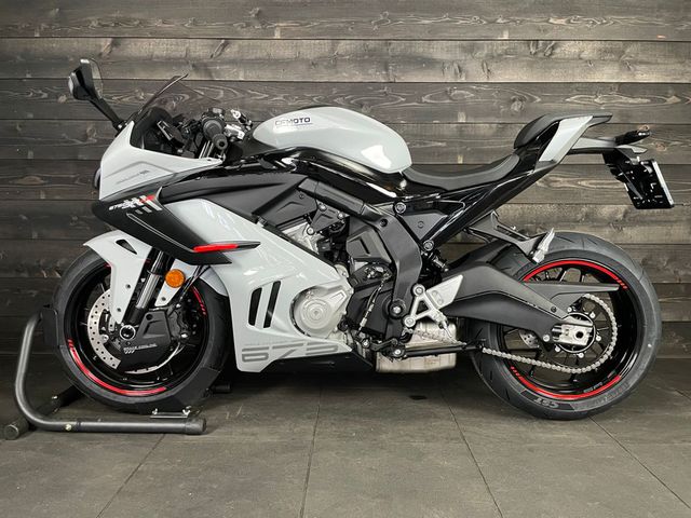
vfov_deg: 53.1
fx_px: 519
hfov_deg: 67.3
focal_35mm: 26
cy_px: 259
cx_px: 346
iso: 400
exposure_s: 1/33
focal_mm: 4.2
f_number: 1.6
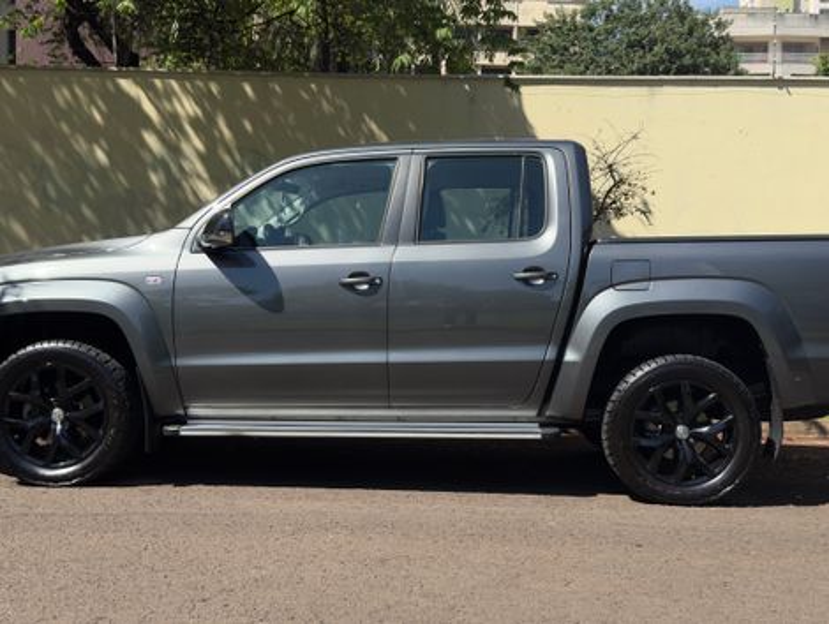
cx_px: 414
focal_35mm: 35
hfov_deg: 52.6
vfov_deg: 40.8
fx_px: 839
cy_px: 312
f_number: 1.78
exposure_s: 1/5376
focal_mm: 6.76
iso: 100
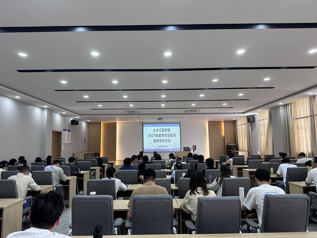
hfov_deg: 71.6
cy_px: 119
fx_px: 220
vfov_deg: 56.8
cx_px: 158
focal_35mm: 24
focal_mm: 6.86
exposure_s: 1/100
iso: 125
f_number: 1.78
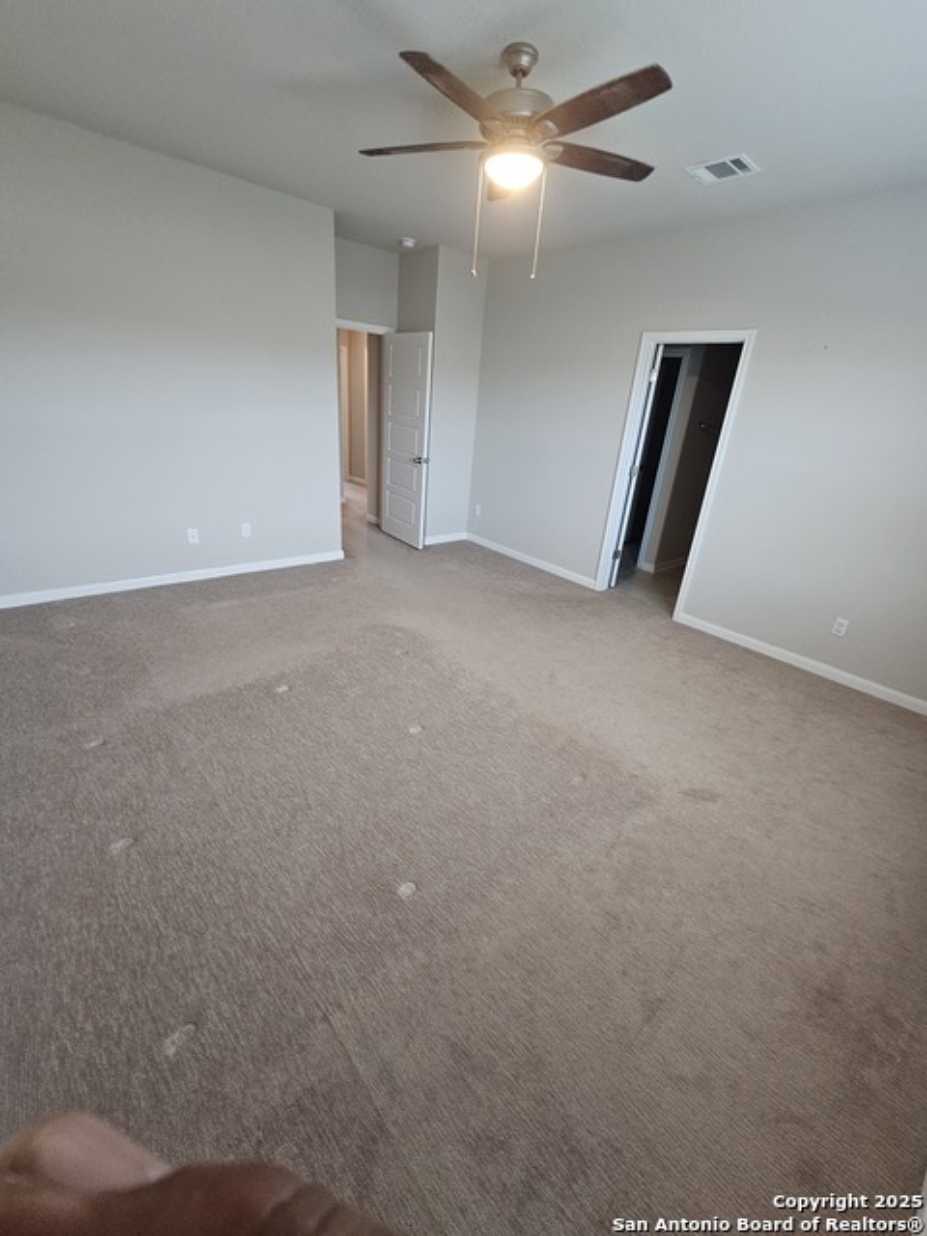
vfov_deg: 106.2
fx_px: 464
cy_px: 618
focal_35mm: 13
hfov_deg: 89.9
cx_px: 464
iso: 200
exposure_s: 1/60
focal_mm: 2.2
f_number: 2.2
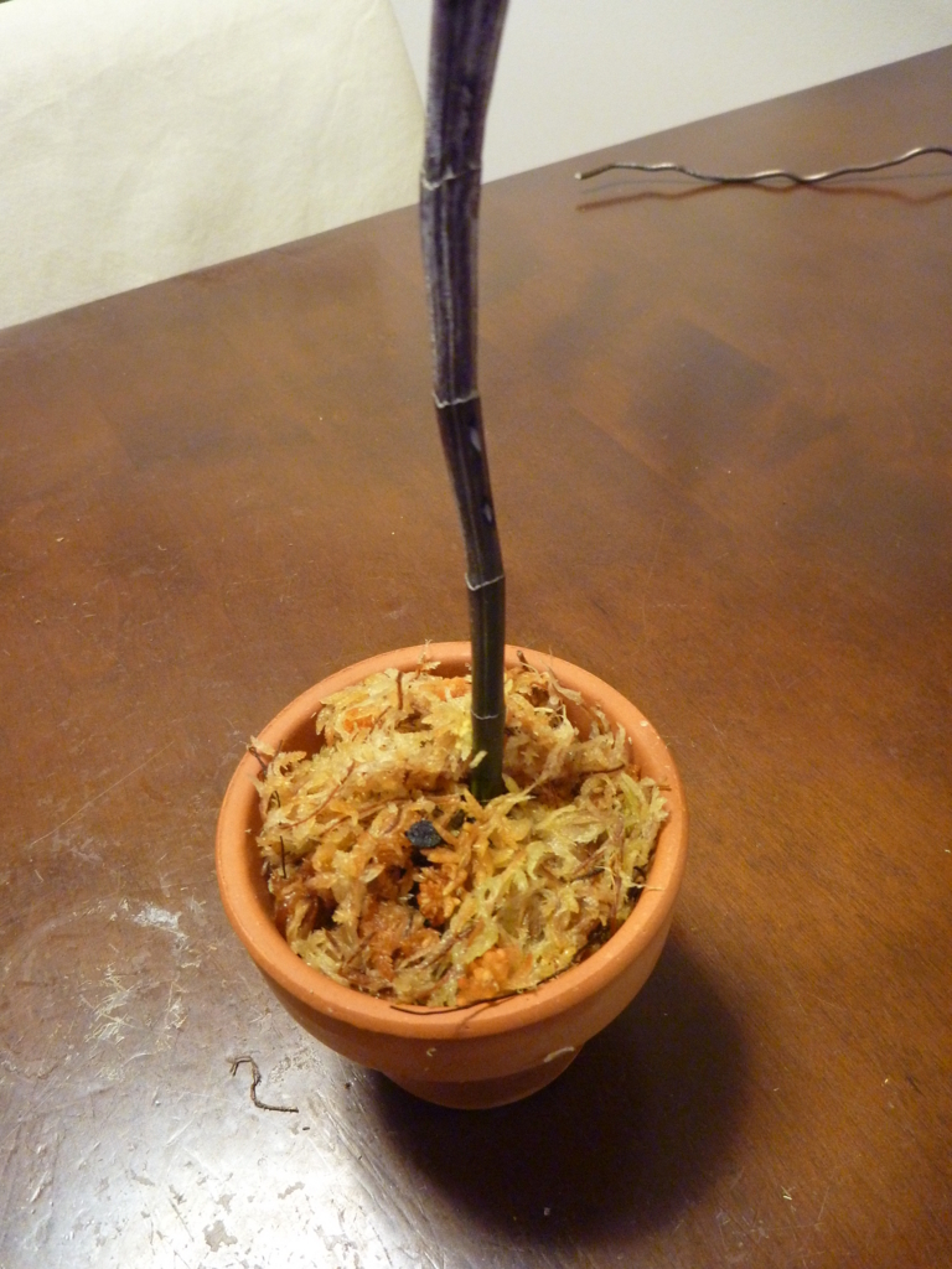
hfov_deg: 49.7
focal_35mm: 28
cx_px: 476
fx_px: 1027
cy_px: 634
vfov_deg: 63.4
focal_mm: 4.9
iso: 400
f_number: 3.3
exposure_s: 1/15
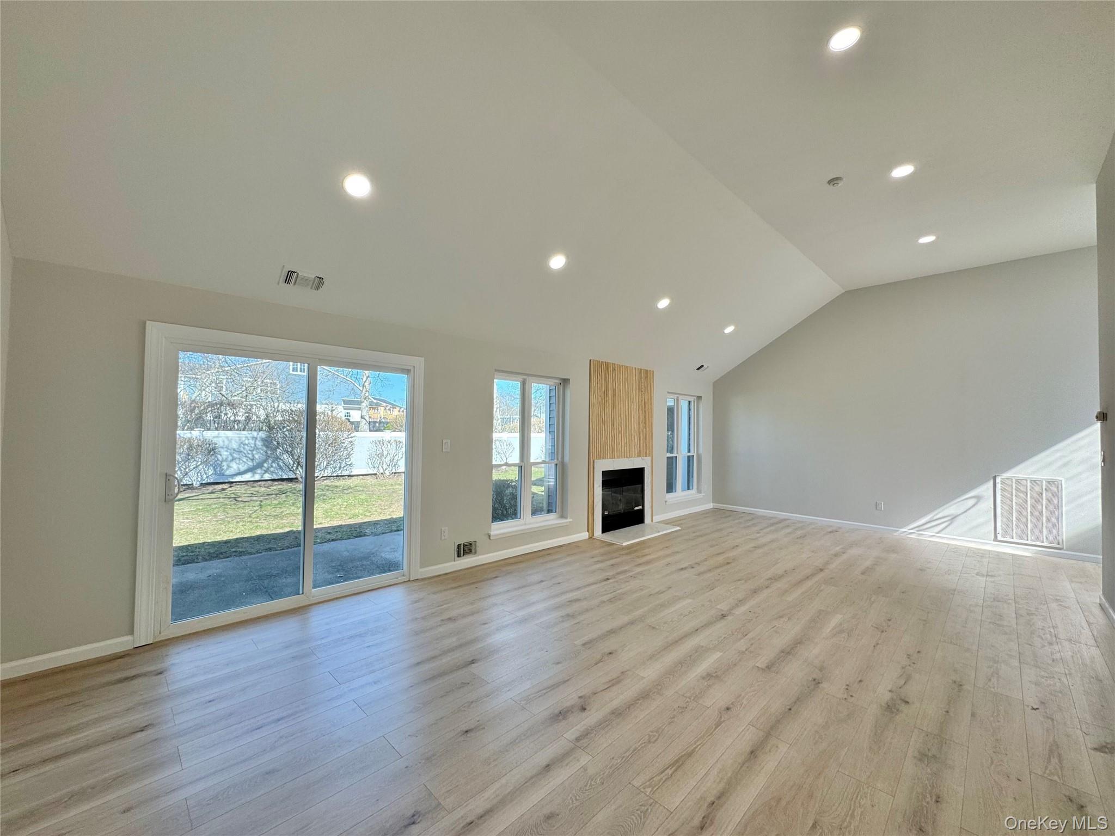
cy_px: 418
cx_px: 558
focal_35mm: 14
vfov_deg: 85.7
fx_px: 451
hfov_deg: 102.1
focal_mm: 2.22
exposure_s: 1/177
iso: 40
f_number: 2.2
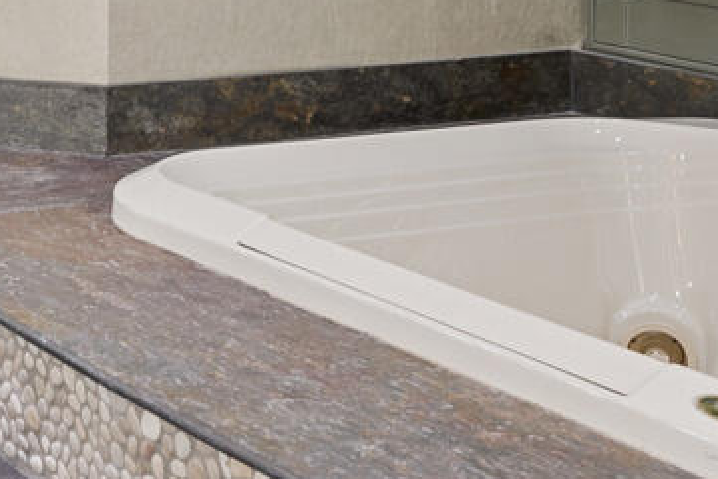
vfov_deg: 13.4
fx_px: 1935
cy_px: -230
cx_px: -243
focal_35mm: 97
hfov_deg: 19.3
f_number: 8
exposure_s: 3
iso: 64
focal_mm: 14
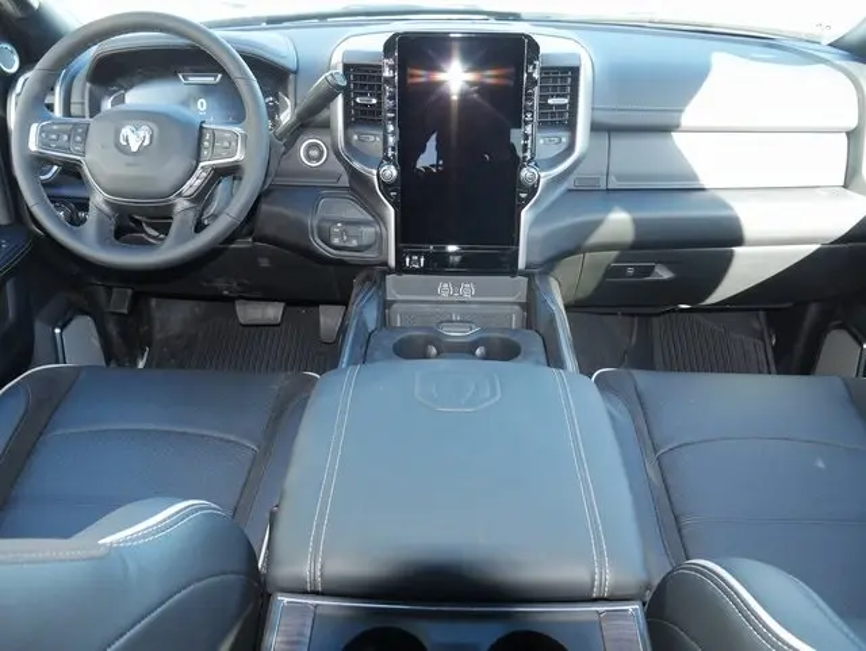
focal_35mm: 28
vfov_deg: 49.8
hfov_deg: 63.4
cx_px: 433
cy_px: 326
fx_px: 701
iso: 640
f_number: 5
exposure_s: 1/60
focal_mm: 14
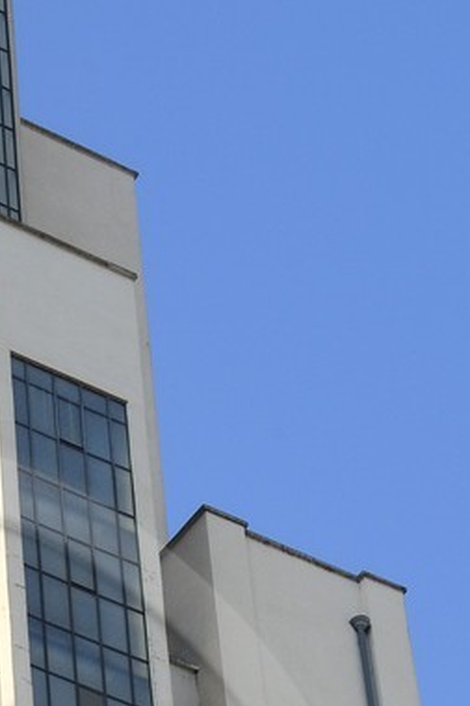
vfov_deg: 9.9
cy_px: 1005
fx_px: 3959
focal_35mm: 202
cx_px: -185
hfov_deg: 6.7
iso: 200
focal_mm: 48
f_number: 13
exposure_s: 1/200
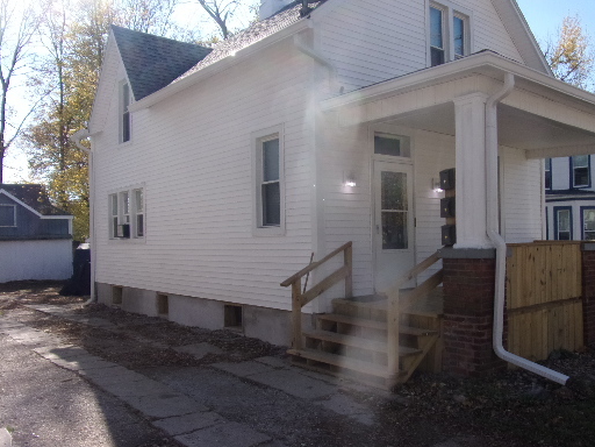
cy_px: 226
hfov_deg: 59.5
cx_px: 352
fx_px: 516
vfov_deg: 46.8
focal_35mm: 30
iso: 80
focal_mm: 4.3
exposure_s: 1/750
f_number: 3.3
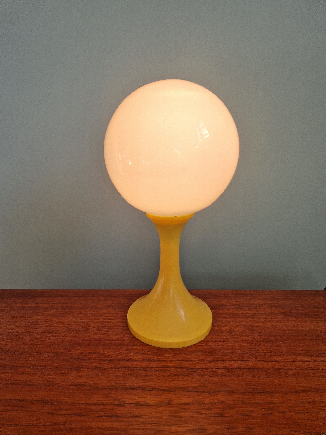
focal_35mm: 23
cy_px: 218
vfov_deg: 73.9
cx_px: 163
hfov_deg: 58.9
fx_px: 289
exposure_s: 1/212
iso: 50
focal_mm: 5.4
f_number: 1.8
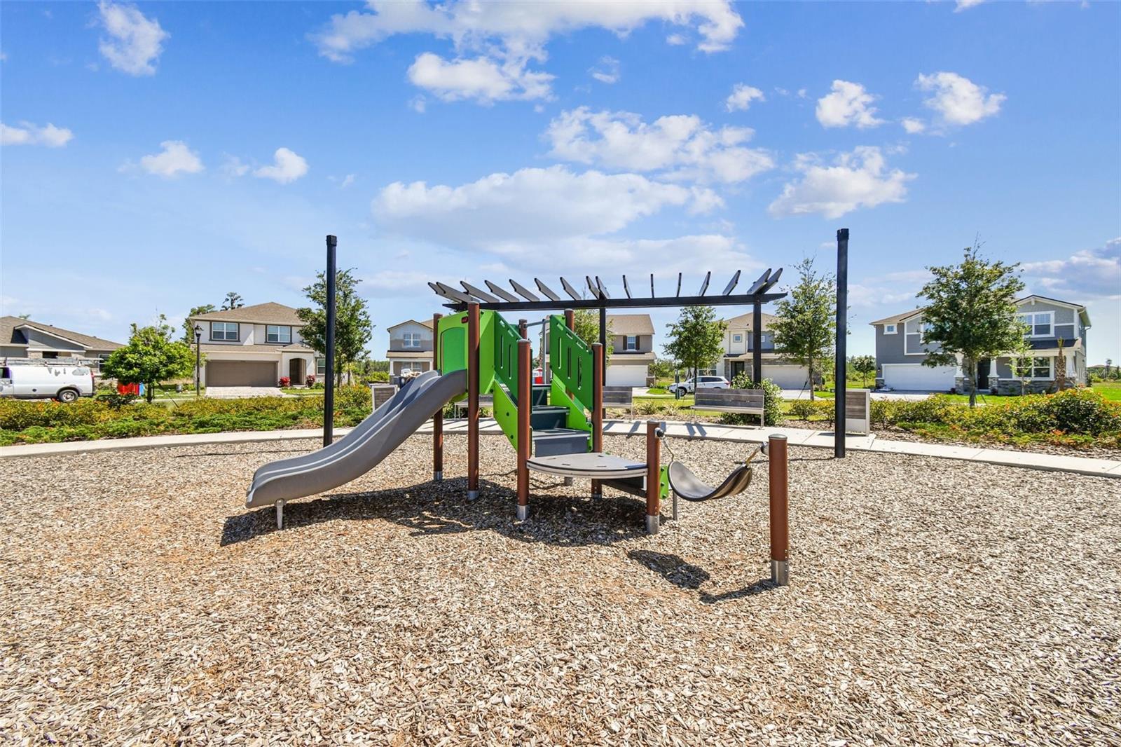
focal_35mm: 15
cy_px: 374
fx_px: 467
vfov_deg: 77.3
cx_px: 560
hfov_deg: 100.4
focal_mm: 10
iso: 100
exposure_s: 1/200
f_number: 7.1
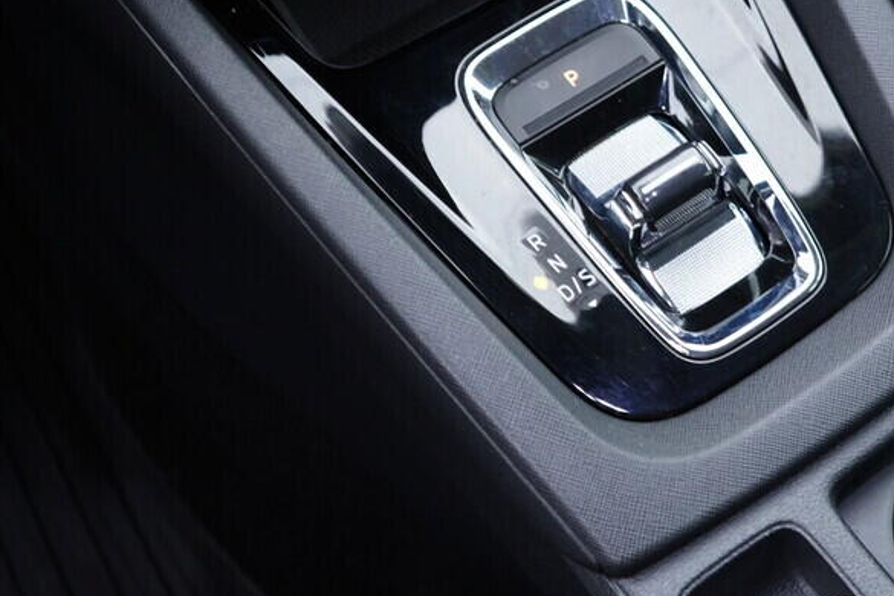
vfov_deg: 21.6
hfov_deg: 31.0
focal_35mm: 63
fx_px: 1564
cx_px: 730
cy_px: 331
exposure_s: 1/40
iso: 250
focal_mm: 24
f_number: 2.8
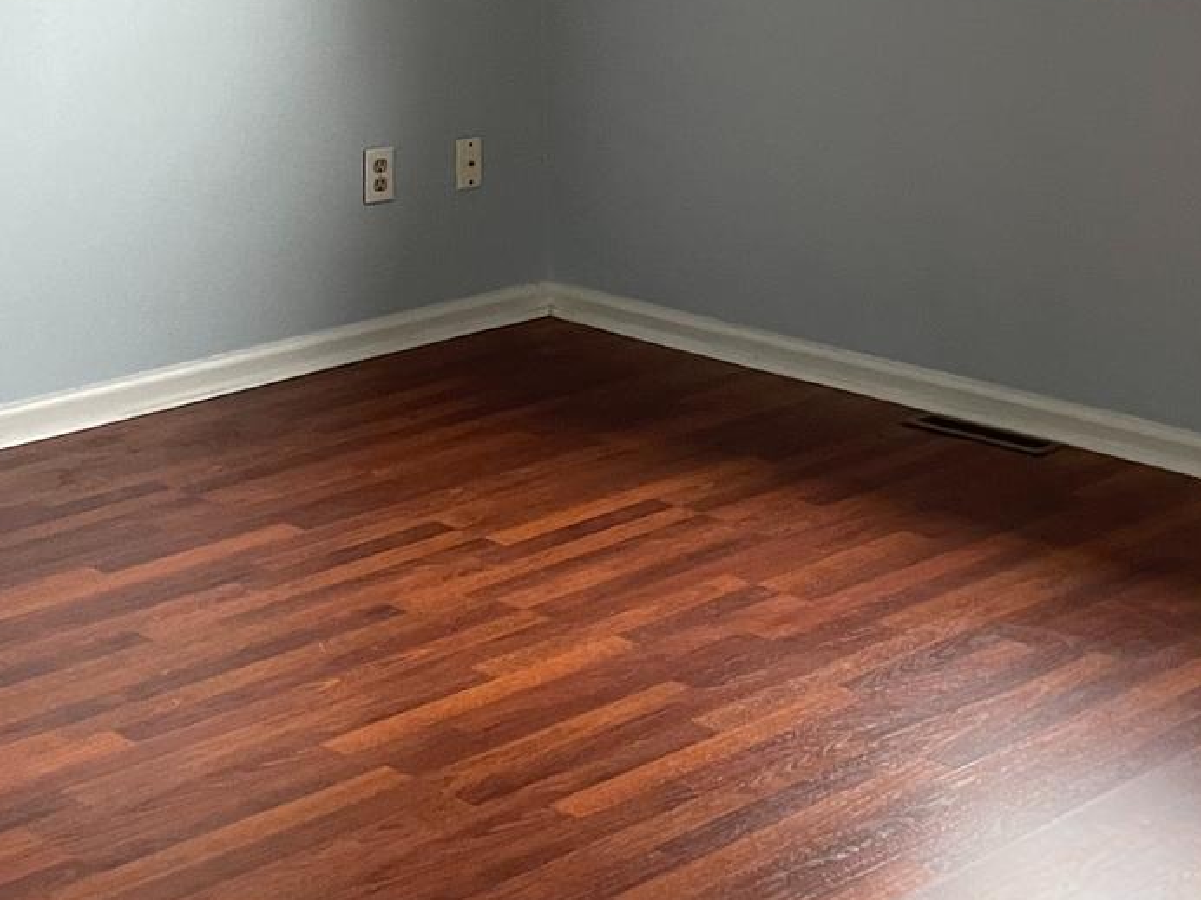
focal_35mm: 77
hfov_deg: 25.2
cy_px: -26
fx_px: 2672
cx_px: 833
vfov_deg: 18.6
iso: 100
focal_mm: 4.2
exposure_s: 1/60
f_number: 1.6
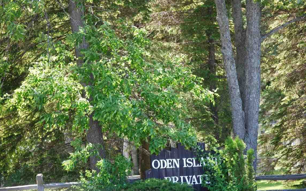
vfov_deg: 9.2
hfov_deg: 14.7
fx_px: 1184
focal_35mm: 142
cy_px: 103
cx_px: 153
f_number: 4.5
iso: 220
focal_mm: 92
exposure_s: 1/125
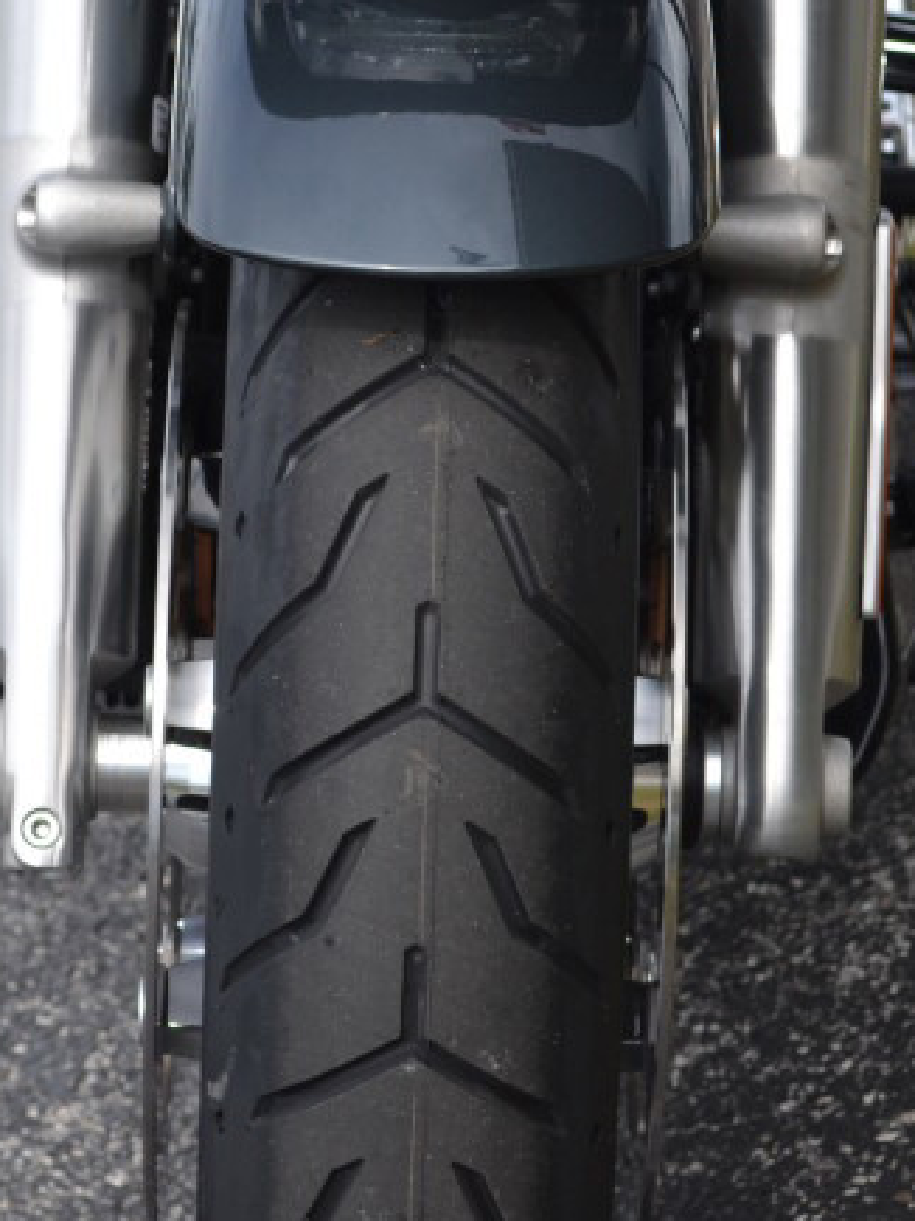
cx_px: 418
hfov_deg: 8.9
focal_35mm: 167
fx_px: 5889
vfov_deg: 11.8
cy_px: 668
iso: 100
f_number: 7.1
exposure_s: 1/200
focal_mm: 42
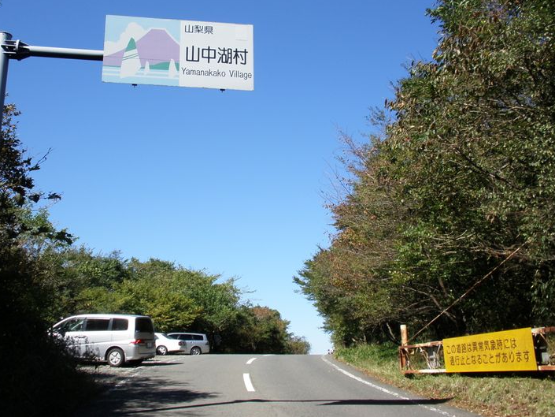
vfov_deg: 34.3
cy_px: 182
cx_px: 254
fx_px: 674
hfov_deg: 44.7
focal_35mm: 42
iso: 64
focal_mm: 6.6
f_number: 10
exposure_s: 1/80
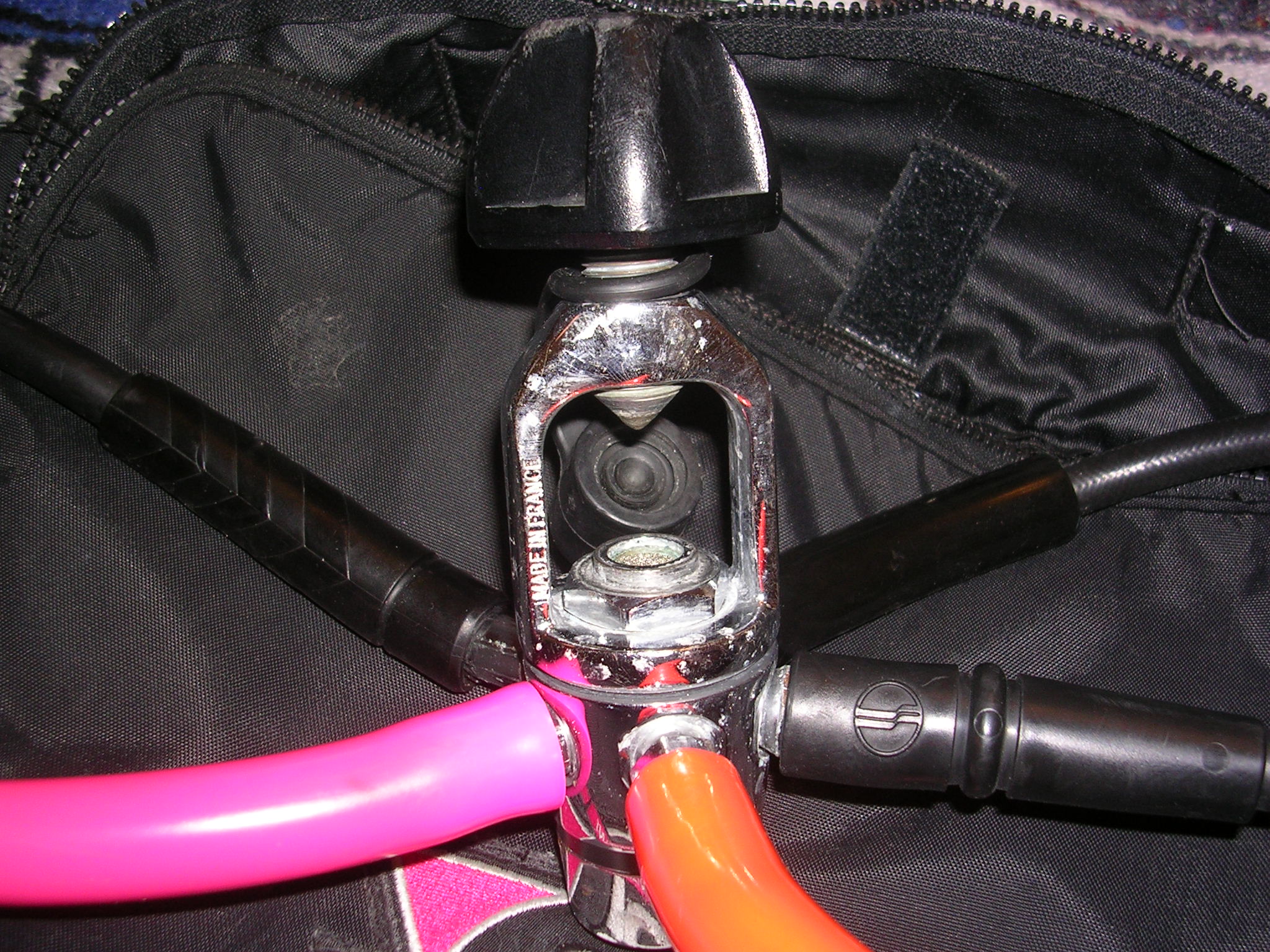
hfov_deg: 45.8
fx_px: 1504
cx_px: 635
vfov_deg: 35.1
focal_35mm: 41
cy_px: 476
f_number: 2.9
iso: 50
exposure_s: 1/60.1
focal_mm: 6.2
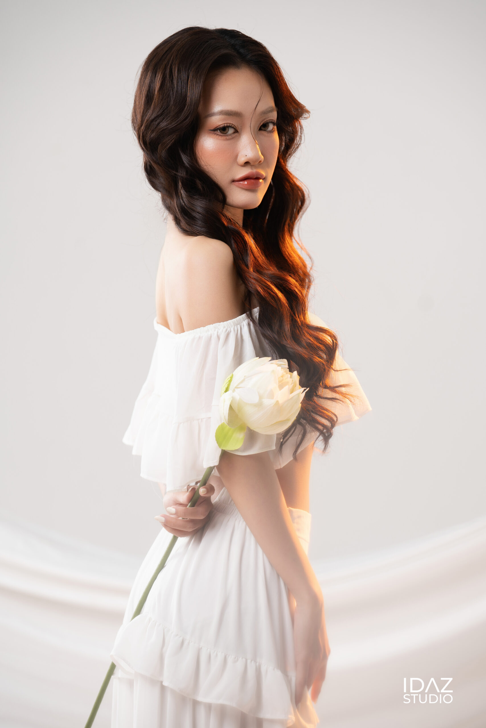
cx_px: 243
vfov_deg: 15.0
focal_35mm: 137
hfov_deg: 10.0
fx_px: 2776
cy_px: 364
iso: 125
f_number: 4
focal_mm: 137.1
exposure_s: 1/125
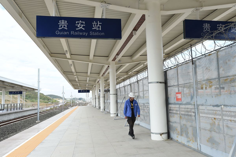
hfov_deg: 58.7
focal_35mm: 32
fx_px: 210
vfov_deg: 41.1
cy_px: 78
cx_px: 118
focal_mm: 32
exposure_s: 1/400
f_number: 10
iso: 800
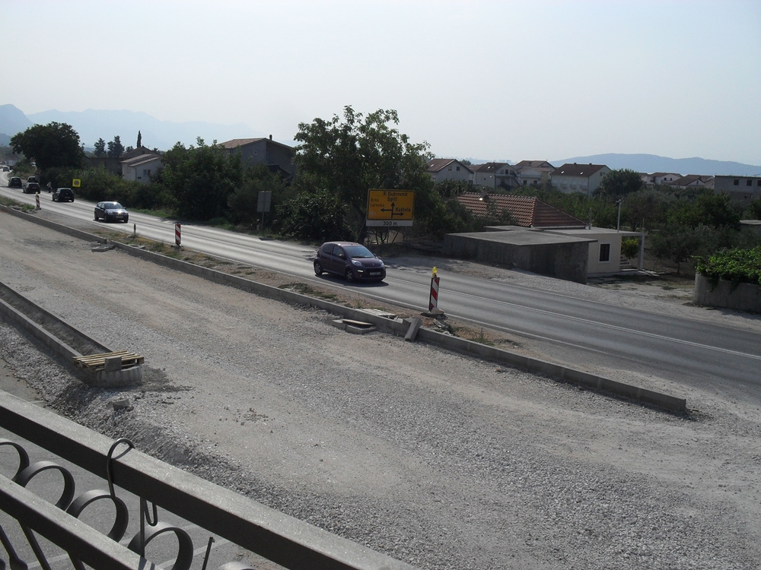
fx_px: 769
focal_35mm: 35
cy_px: 285
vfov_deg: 40.7
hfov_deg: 52.6
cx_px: 380
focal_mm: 6.3
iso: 100
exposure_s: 1/750
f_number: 8.4
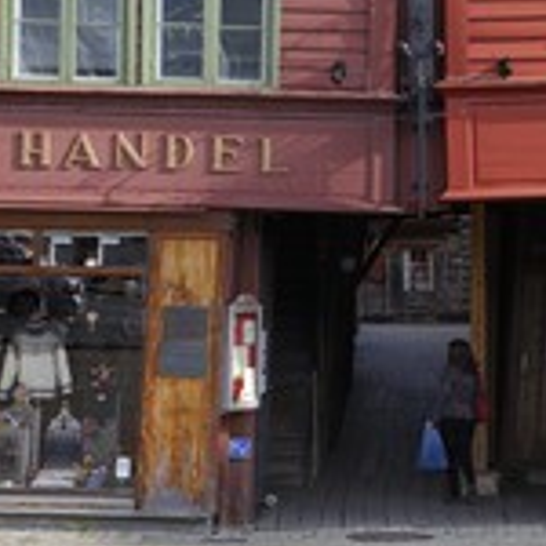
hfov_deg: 14.6
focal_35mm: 119
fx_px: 2124
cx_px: 382
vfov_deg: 14.5
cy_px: 66
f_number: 10
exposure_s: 1/160
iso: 200
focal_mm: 50
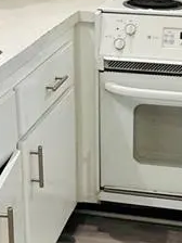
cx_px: 133
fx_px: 526
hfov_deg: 19.5
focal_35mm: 75
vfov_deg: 25.9
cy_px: 97
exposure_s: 1/120
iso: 160
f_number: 2.2
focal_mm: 2.22
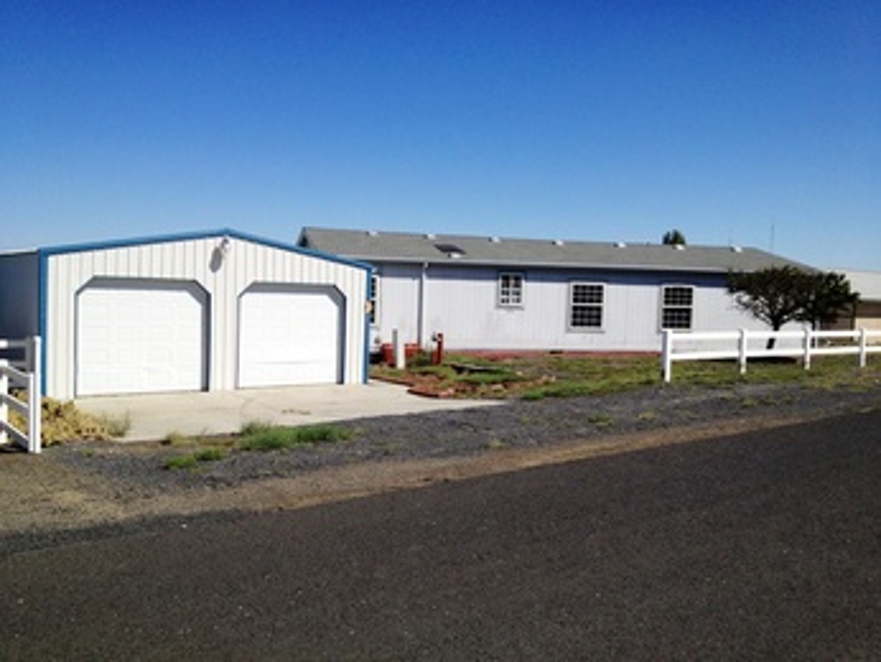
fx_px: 891
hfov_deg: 52.6
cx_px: 440
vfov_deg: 40.7
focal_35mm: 35
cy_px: 331
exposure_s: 1/3247
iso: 64
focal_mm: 4.28
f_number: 2.4
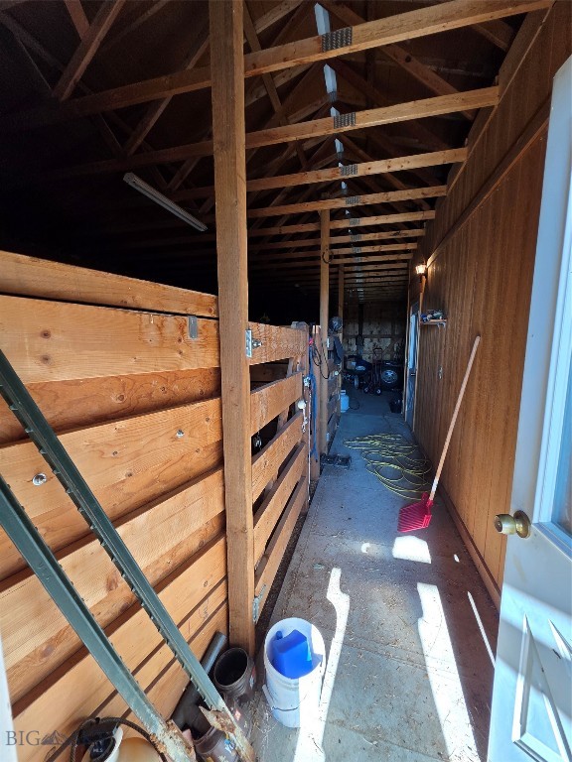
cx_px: 286
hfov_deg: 89.9
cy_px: 381
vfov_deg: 106.2
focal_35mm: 13
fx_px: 286
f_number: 1.9
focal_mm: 2.2
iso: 64
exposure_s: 1/120
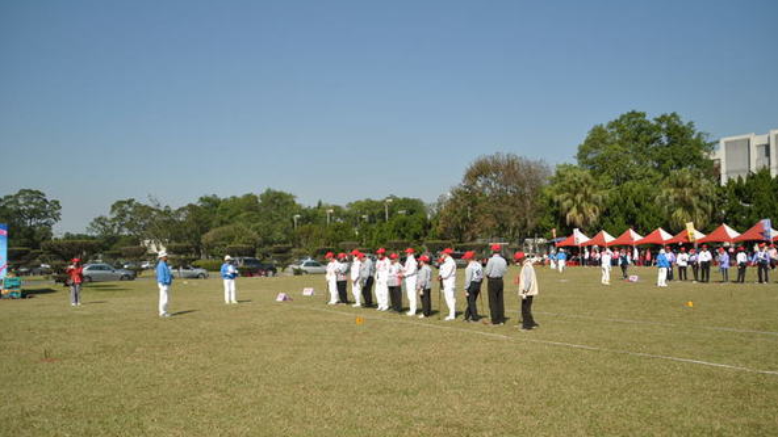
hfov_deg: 56.6
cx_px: 393
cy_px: 237
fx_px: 722
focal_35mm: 35
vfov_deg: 33.7
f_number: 3.5
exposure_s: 1/1600
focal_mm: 22
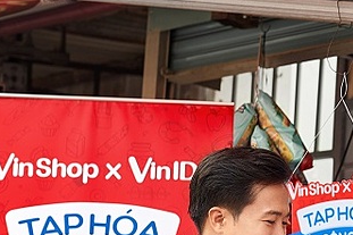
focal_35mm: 135
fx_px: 1323
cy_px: 198
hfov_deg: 14.1
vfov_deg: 10.1
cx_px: 546
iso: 200
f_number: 3.2
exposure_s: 1/500
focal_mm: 35
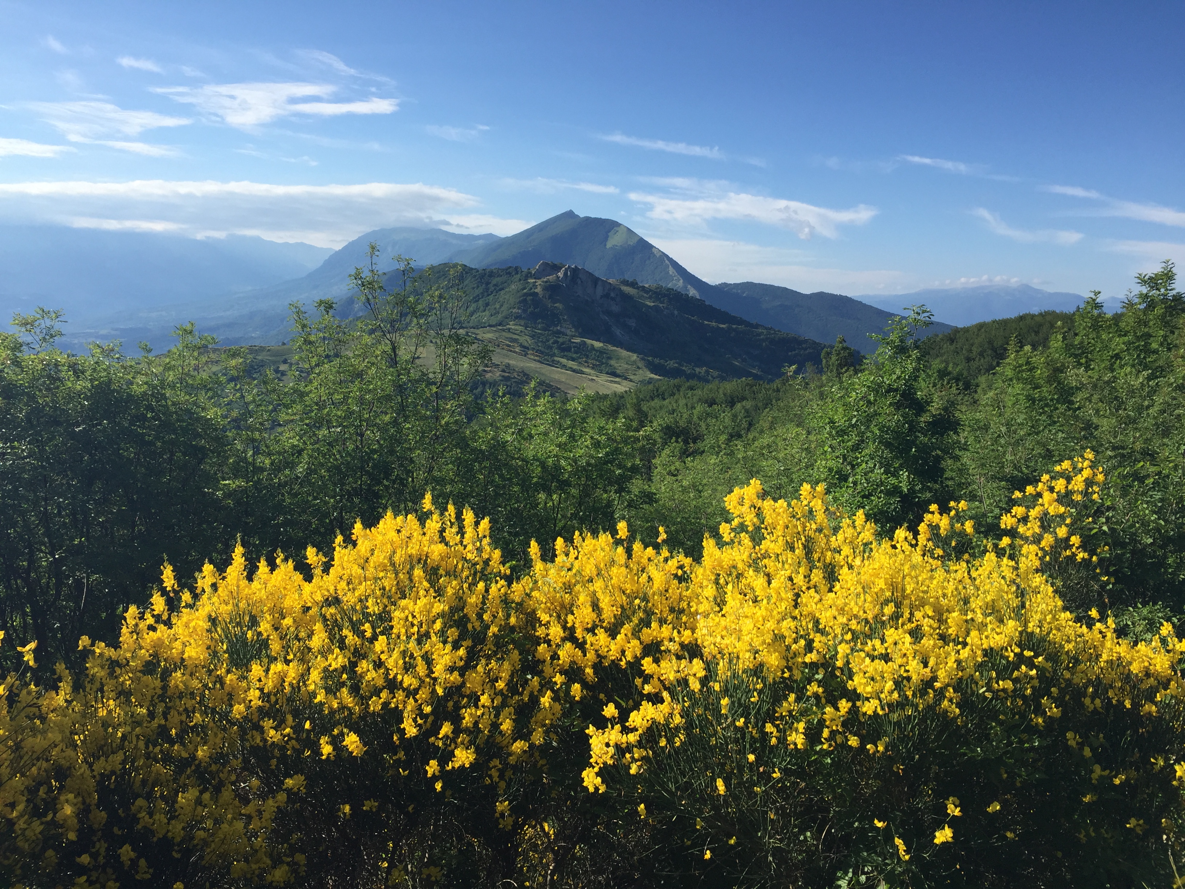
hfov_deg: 61.7
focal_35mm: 29
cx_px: 592
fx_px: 993
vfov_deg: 48.2
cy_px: 444
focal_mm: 4.15
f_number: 2.2
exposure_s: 1/1799
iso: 32
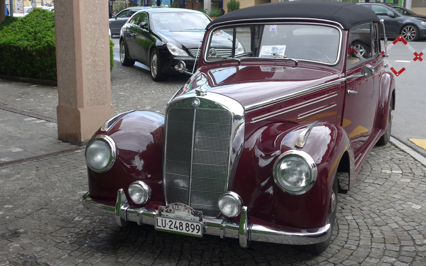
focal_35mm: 47
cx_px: 213
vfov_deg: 27.4
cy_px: 130
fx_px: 546
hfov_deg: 42.7
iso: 80
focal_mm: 9
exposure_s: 1/320
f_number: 2.8
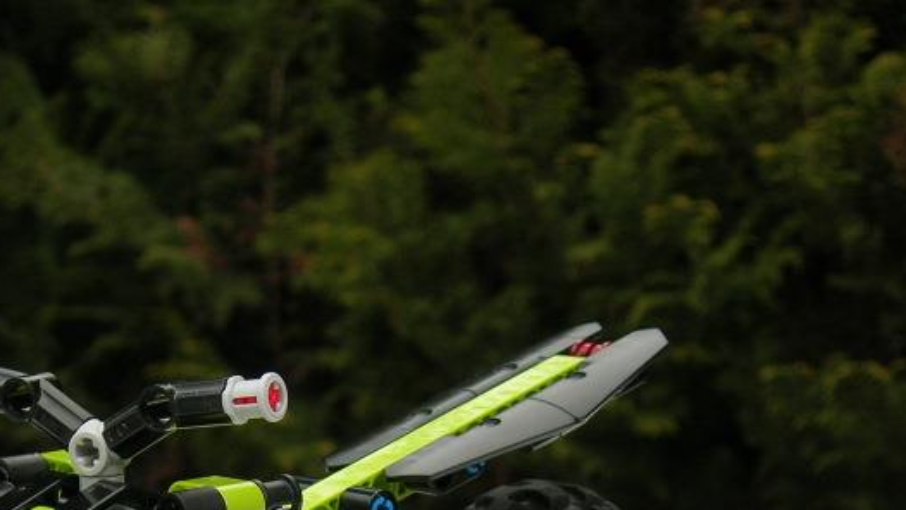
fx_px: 2090
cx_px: 255
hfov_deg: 24.3
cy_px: 634
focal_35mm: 87
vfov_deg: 13.5
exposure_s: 1/56
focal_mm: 8.5
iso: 64
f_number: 2.9
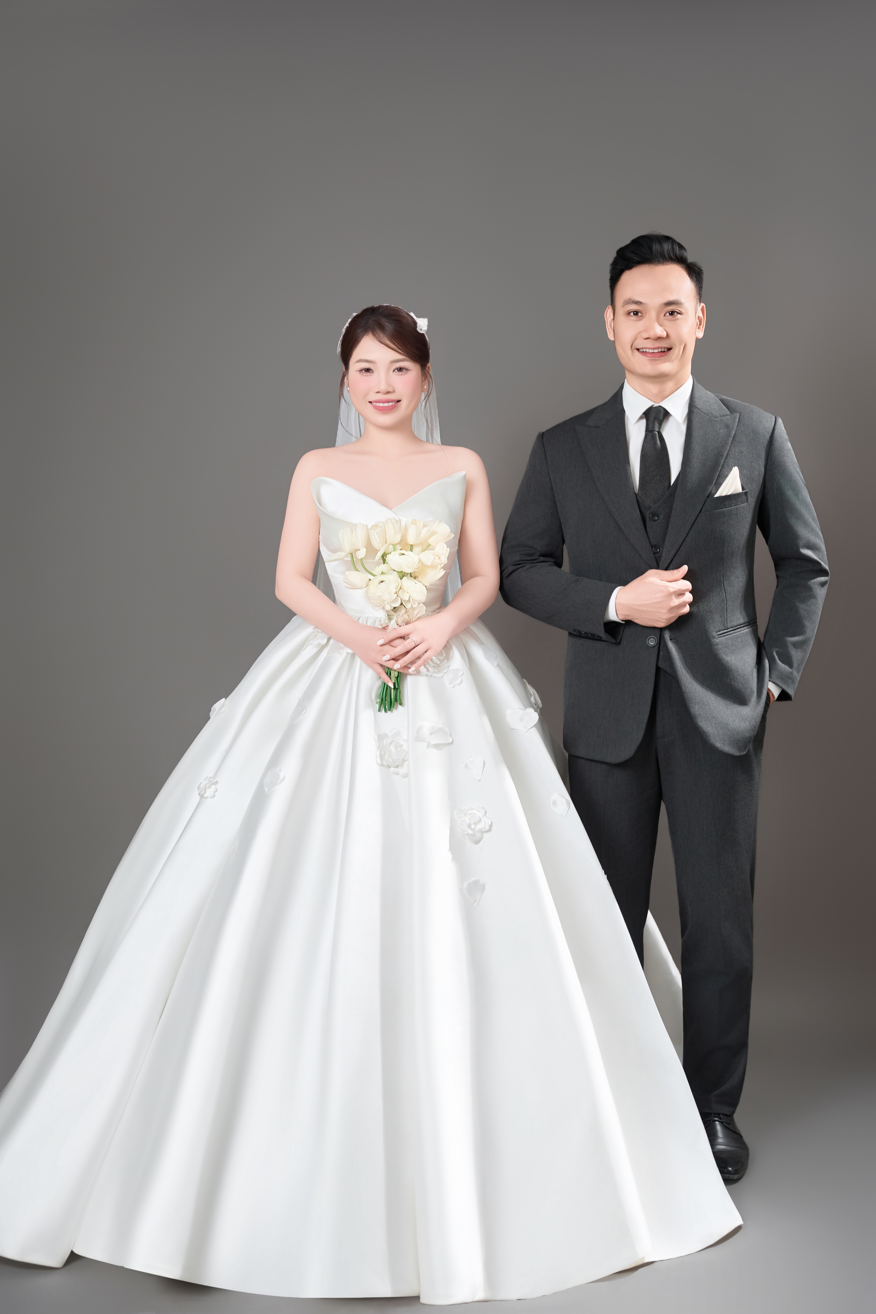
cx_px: 438
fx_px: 1850
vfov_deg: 39.1
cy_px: 657
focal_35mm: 51
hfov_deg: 26.6
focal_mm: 50.7
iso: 320
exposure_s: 1/125
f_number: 3.2
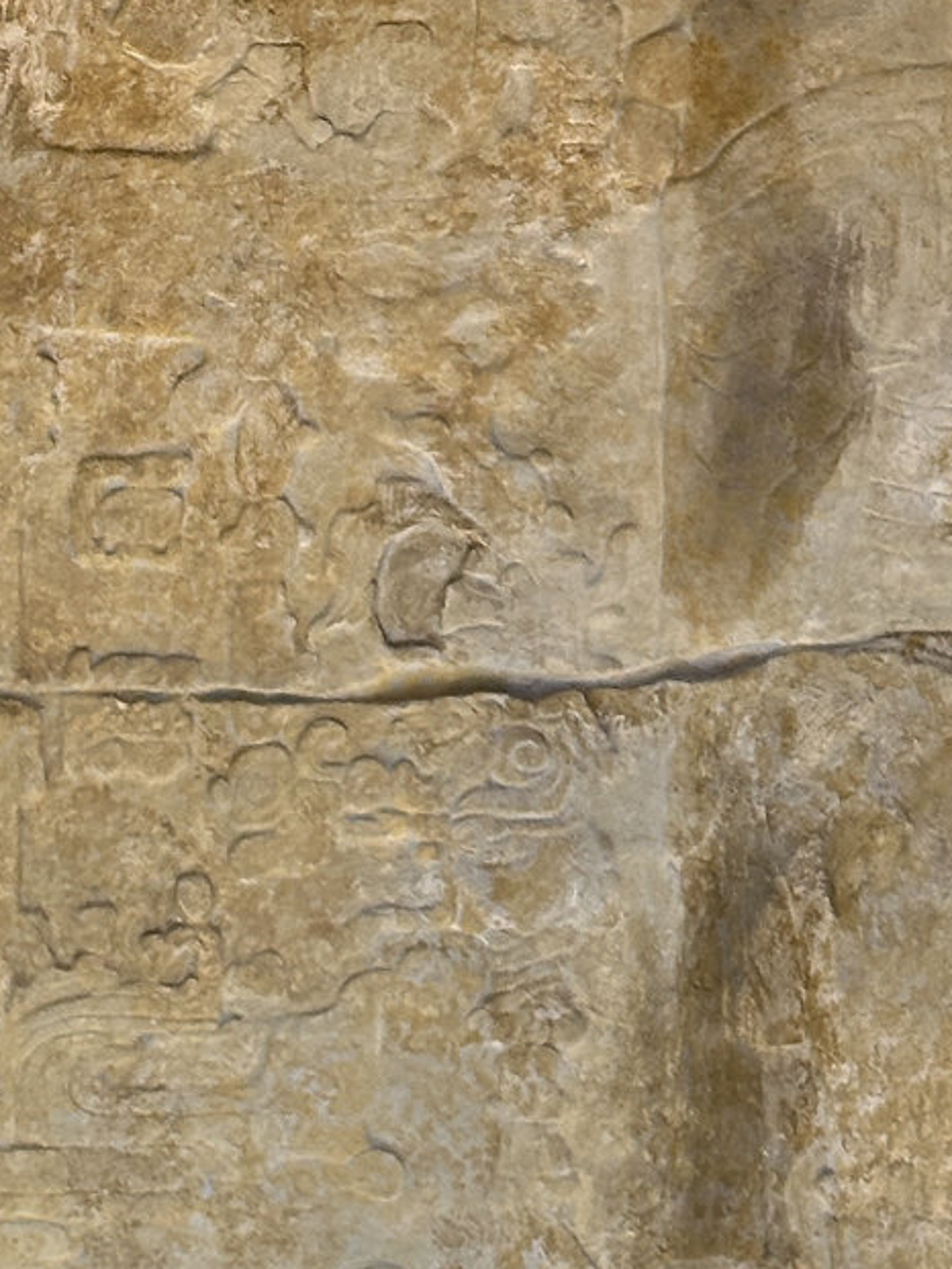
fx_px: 4252
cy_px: 302
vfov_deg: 16.9
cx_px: 154
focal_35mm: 116
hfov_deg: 12.7
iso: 64
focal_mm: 6.9
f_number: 1.8
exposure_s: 1/256
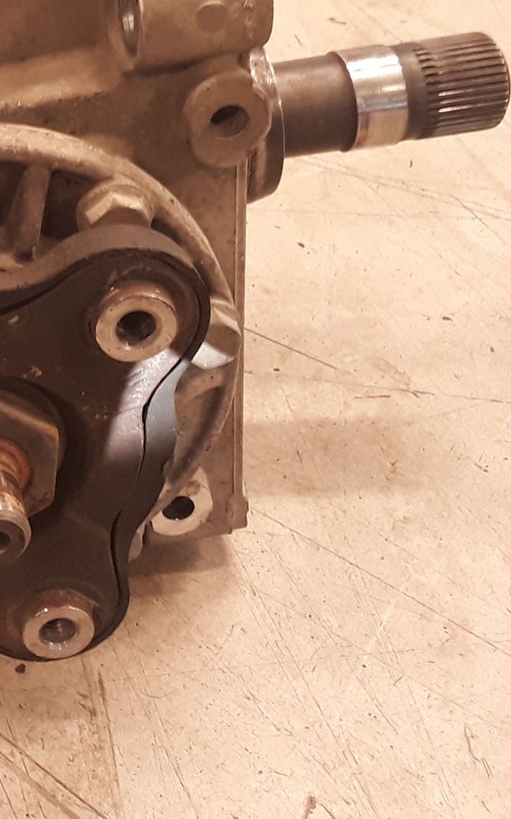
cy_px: 205
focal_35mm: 63
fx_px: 1404
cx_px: -165
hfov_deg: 19.0
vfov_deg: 31.9
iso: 100
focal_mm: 2.91
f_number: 1.9
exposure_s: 1/20
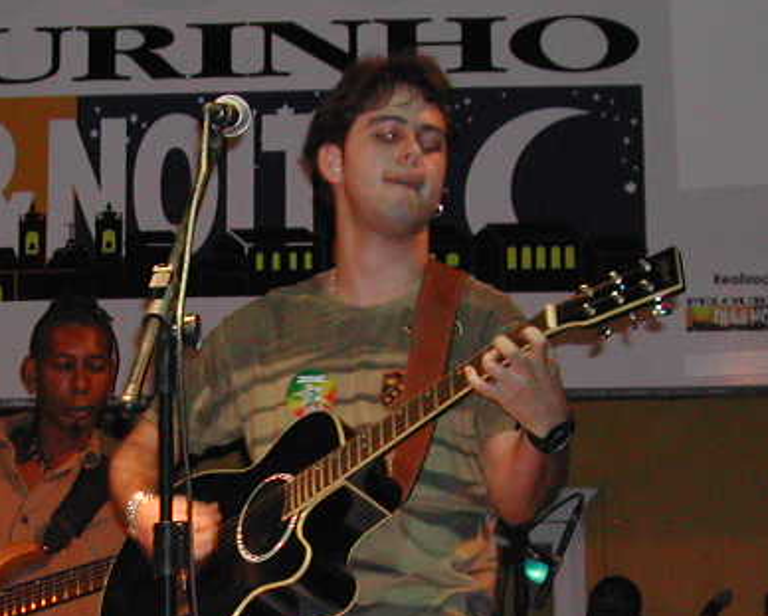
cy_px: 501
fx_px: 2752
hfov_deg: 15.8
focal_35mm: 121
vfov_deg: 12.7
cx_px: 218
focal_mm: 10.1
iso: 219
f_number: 3.1
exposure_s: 1/60
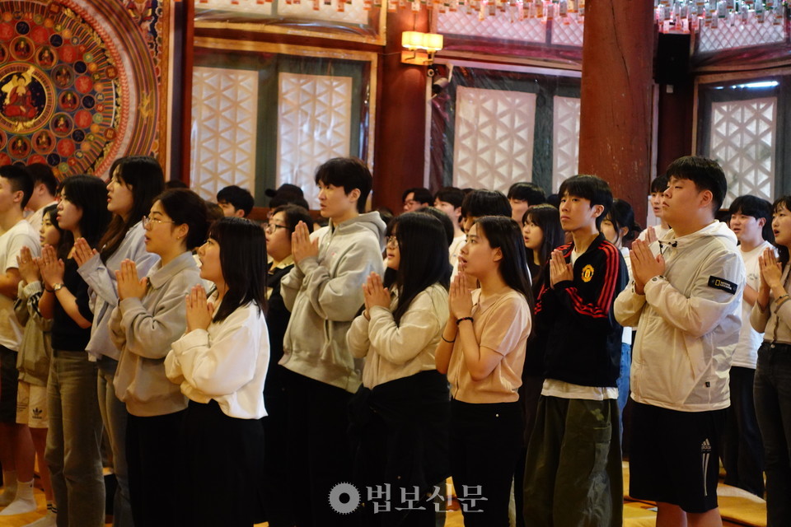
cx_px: 396
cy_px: 264
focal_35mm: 70
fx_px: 1538
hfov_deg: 28.8
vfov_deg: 19.5
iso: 1250
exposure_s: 1/60
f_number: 2.8
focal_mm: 25.7
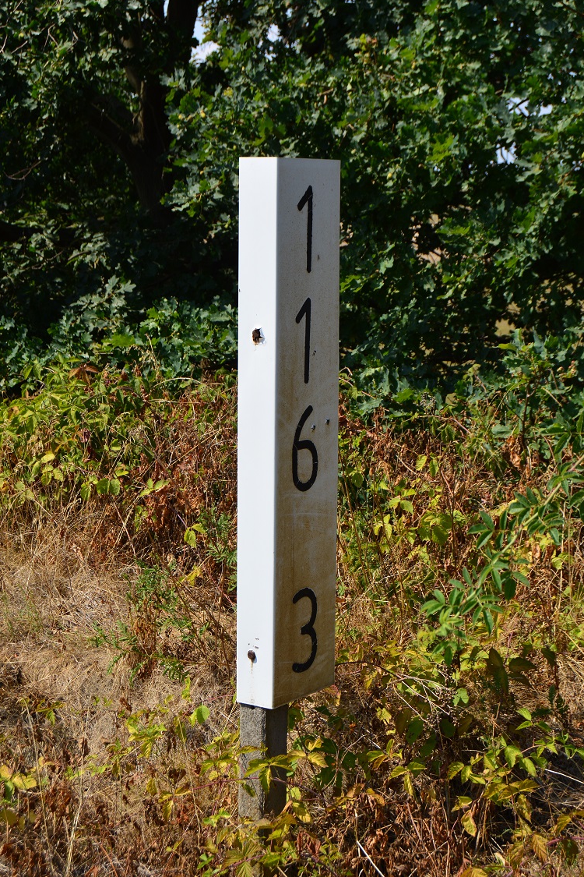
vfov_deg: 31.4
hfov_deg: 21.2
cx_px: 291
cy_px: 433
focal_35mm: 64
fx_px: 1557
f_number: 8
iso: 250
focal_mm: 40
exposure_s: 1/640
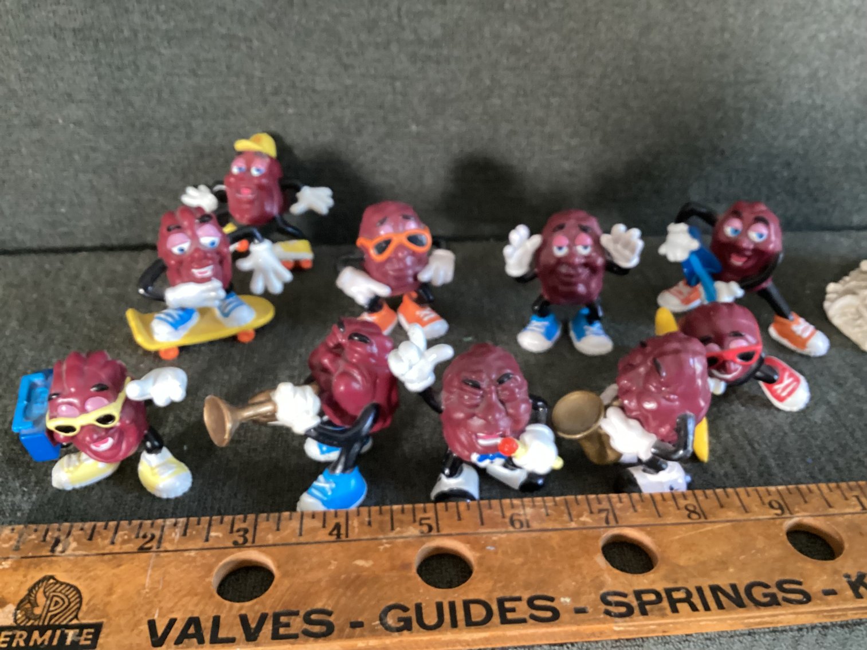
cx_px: 434
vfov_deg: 45.4
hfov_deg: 58.3
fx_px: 776
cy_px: 325
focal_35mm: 31
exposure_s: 1/33
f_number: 2.4
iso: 400
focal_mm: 3.3
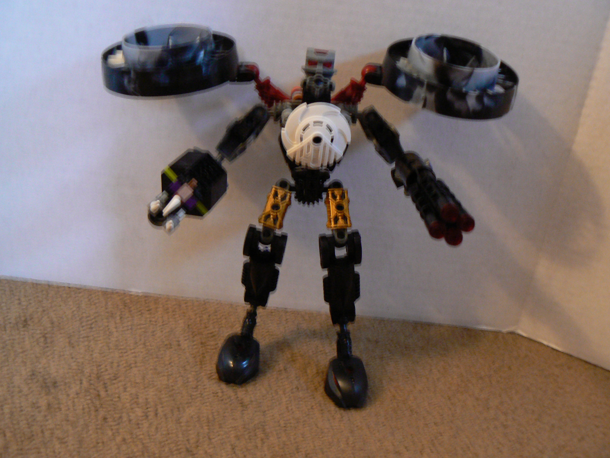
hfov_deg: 50.1
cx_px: 308
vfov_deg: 38.7
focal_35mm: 37
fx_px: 652
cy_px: 228
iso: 200
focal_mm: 6
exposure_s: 1/6
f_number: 2.8
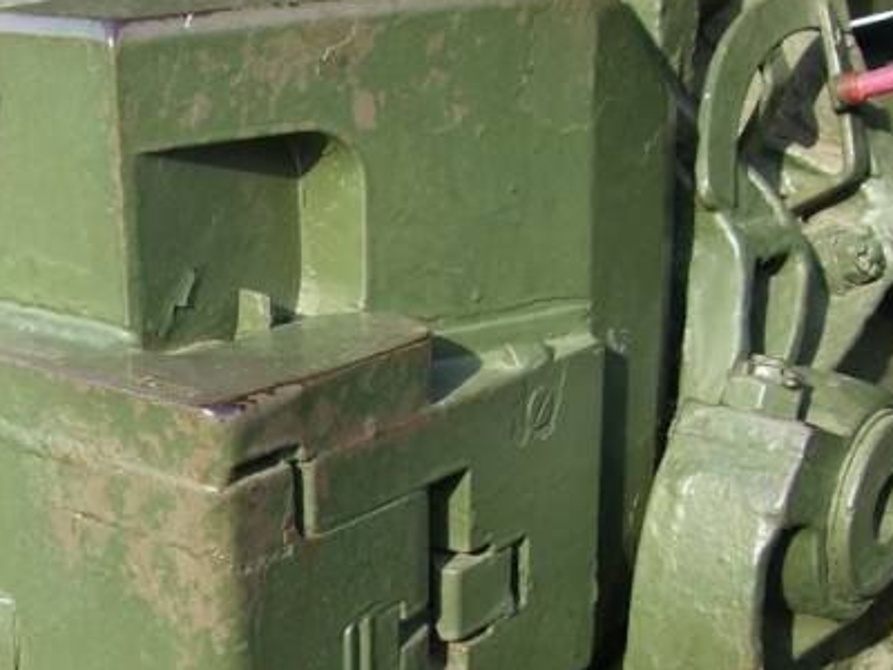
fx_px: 1909
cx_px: 87
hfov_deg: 25.5
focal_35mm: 74
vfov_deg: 19.8
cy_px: 467
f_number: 2.7
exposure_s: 1/250
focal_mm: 6
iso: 80
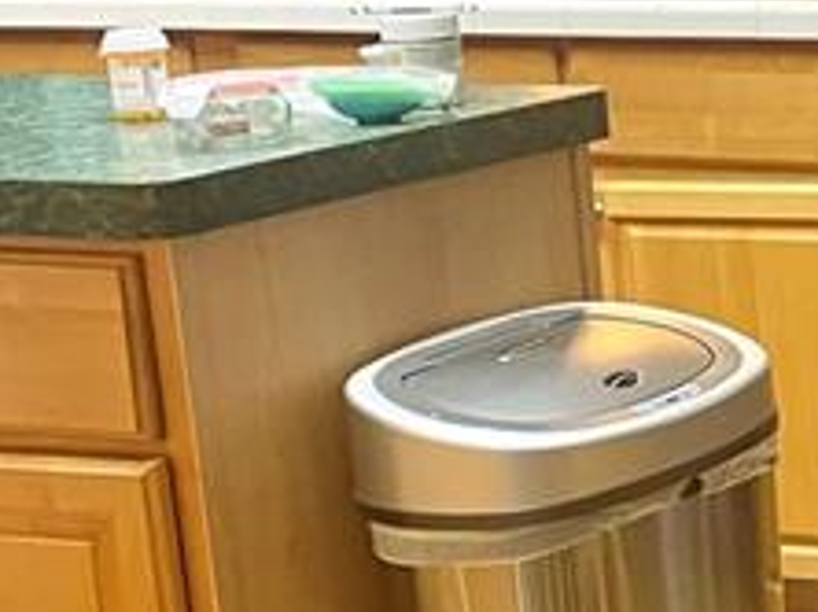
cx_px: 1640
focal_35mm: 120
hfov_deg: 13.9
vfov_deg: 12.3
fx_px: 2833
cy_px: 221
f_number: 1.6
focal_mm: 5.1
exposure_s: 1/60
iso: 100
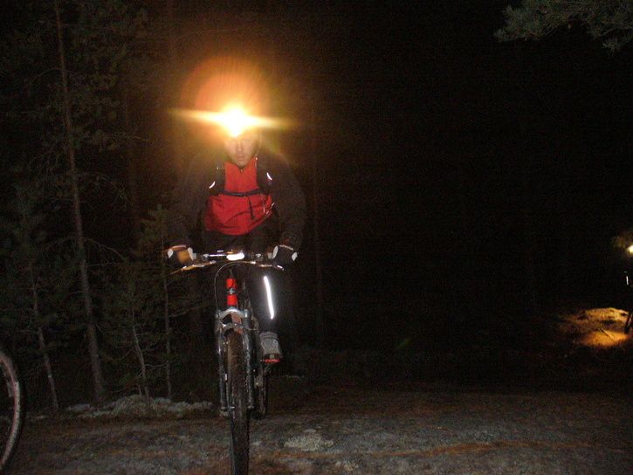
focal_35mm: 37
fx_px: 677
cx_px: 316
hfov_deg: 50.1
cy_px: 238
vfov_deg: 38.7
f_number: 2.8
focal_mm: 6.1
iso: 400
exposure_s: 1/8
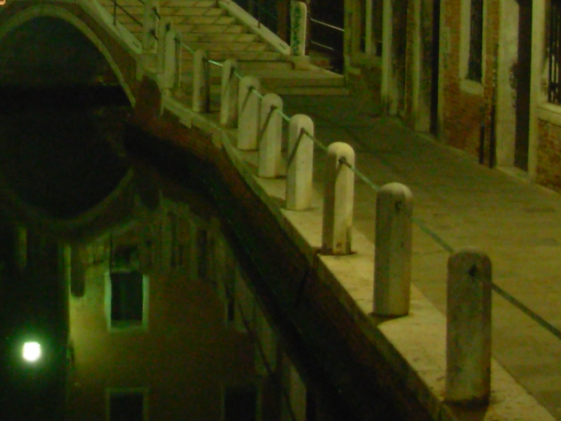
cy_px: -49
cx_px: 7
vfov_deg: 13.9
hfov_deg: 18.4
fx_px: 1686
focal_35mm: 104
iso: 159
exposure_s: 1/1.4
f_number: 2.9
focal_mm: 6.3
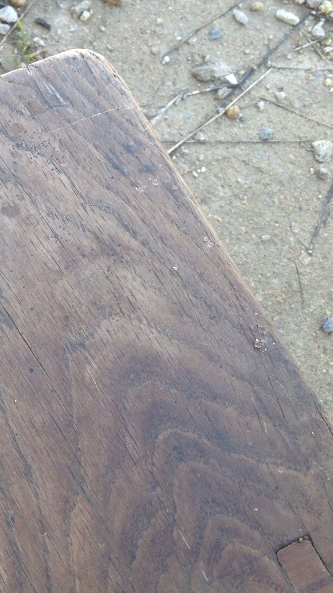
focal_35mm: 54
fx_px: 848
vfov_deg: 38.5
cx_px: -44
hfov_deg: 21.0
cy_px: 281
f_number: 2.4
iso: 80
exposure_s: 1/120
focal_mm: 4.28
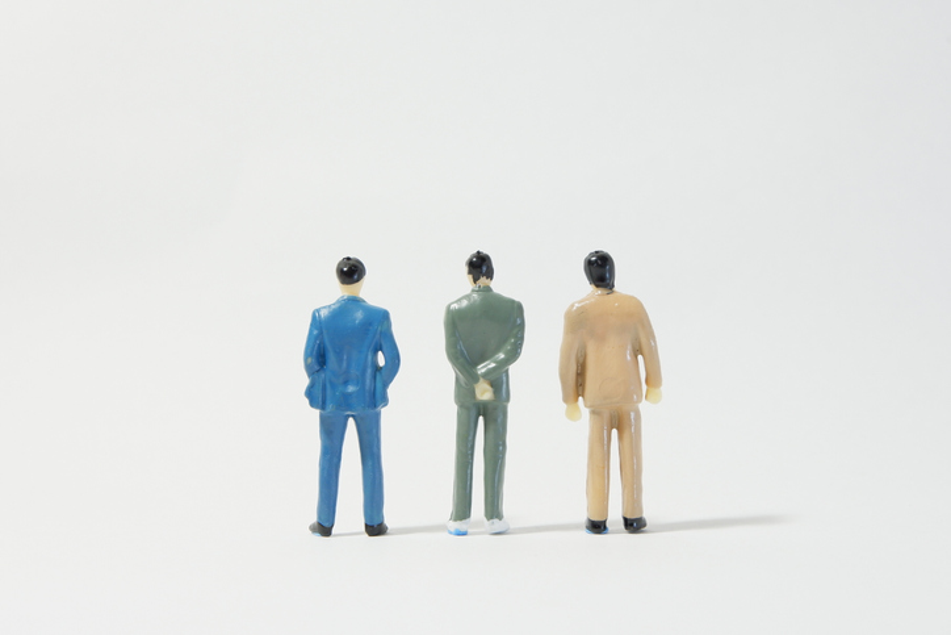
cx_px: 476
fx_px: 1982
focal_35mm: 75
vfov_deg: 18.2
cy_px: 318
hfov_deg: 27.0
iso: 800
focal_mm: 50
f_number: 11
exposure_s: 1/28
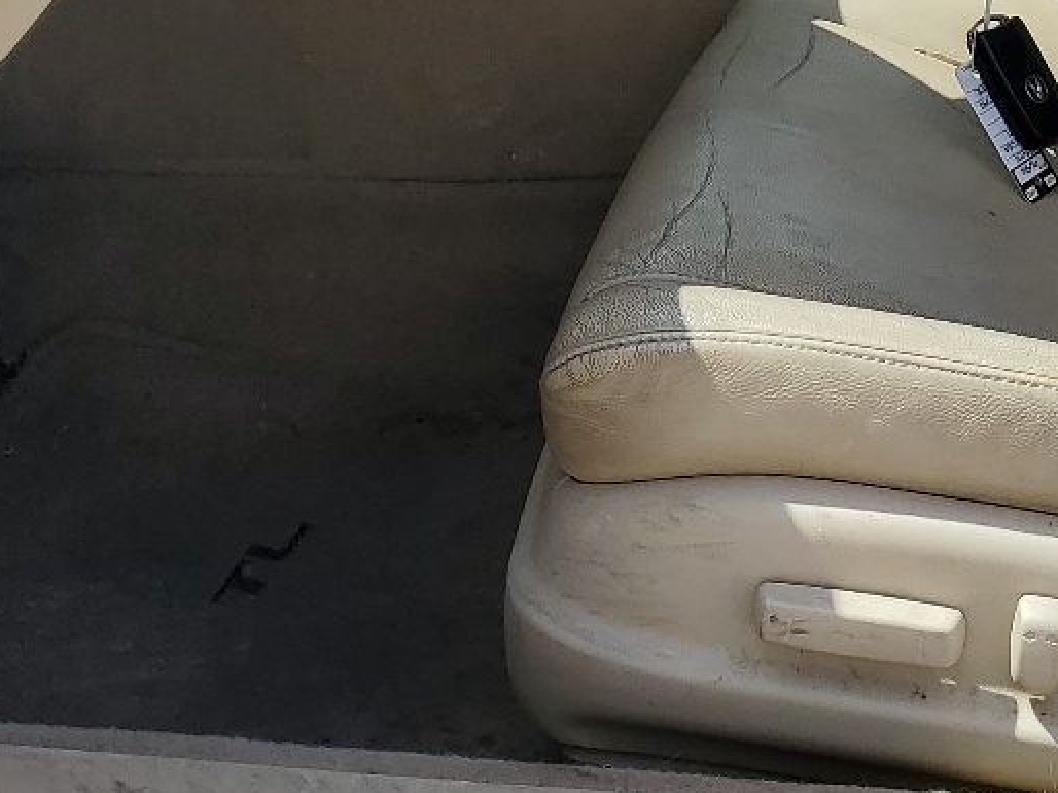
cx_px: 745
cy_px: -167
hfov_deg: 24.0
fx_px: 2475
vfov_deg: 17.3
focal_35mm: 81
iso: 50
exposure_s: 1/2500
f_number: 1.5
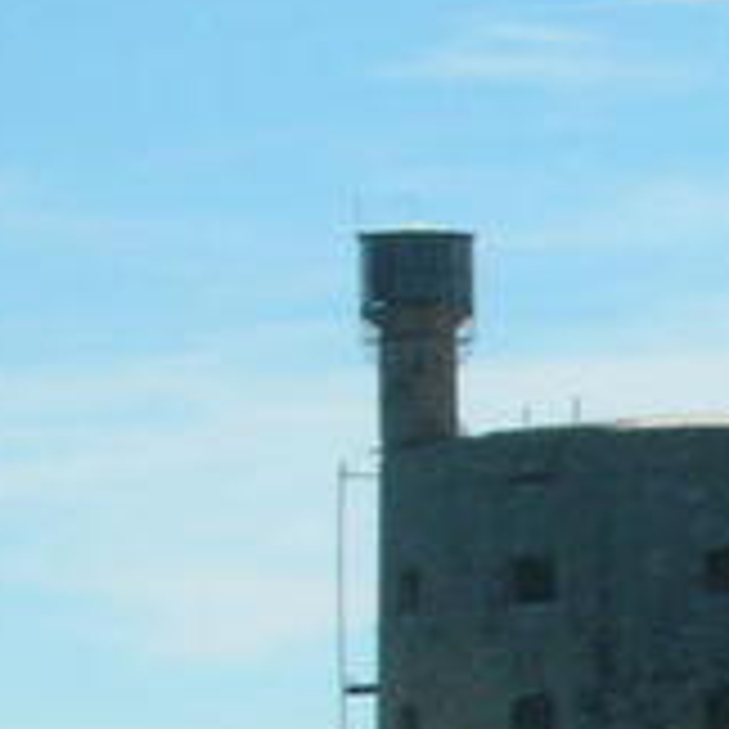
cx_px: 1174
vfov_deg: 5.9
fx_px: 6933
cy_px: 1179
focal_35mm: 291
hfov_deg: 5.9
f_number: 6.6
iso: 71
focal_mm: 11.7
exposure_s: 1/643
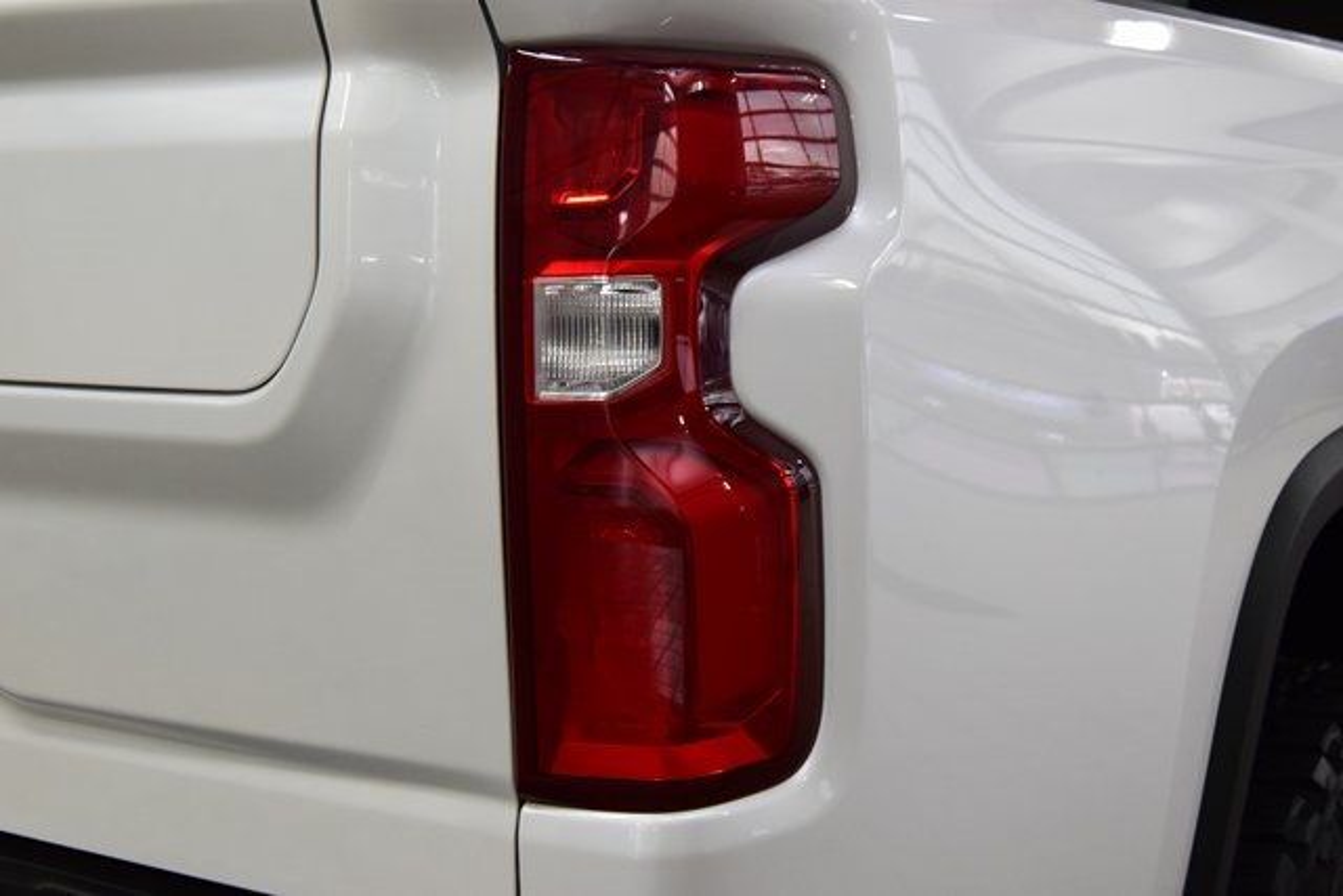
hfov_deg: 36.9
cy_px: 448
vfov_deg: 25.1
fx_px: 2015
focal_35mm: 54
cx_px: 672
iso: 1600
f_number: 7.1
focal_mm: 36
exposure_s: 1/60
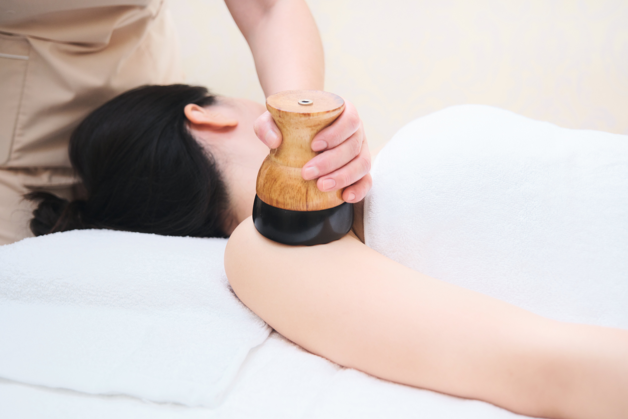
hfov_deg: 44.5
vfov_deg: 30.5
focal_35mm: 44
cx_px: 314
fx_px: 768
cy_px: 210
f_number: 2.8
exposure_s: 1/100
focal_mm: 29.2
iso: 640
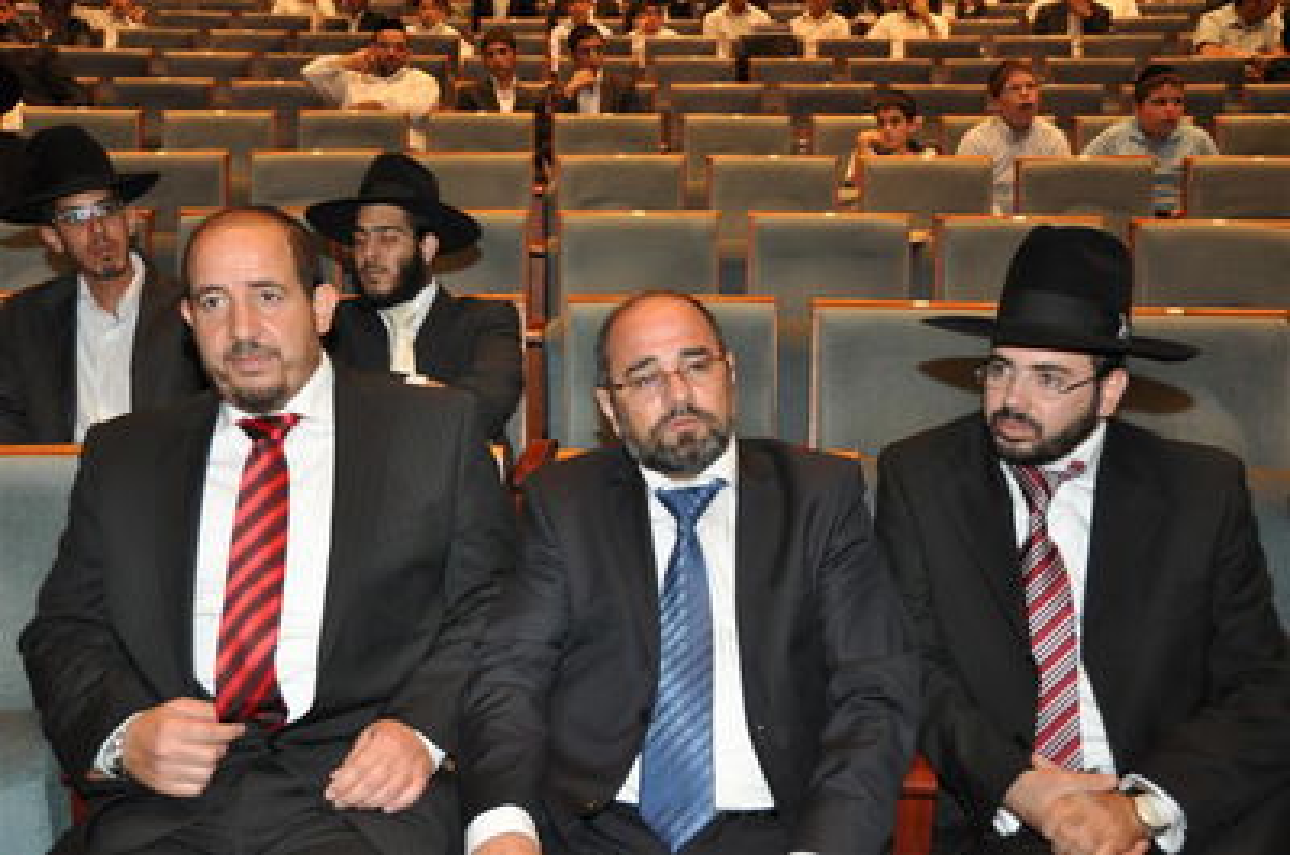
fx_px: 1287
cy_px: 428
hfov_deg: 53.2
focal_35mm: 36
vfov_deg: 36.7
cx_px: 645
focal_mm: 24
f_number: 4
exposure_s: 1/60
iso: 800
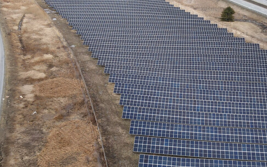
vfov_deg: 26.3
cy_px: 94
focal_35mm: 49
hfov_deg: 40.7
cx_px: 168
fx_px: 357
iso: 100
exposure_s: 1/320
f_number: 2.8
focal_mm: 4.5
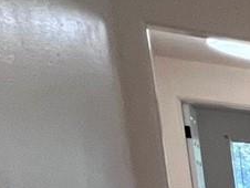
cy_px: 386
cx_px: 775
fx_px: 665
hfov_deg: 11.1
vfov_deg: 13.6
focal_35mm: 92
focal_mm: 1.57
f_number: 1.8
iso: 125
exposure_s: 1/120
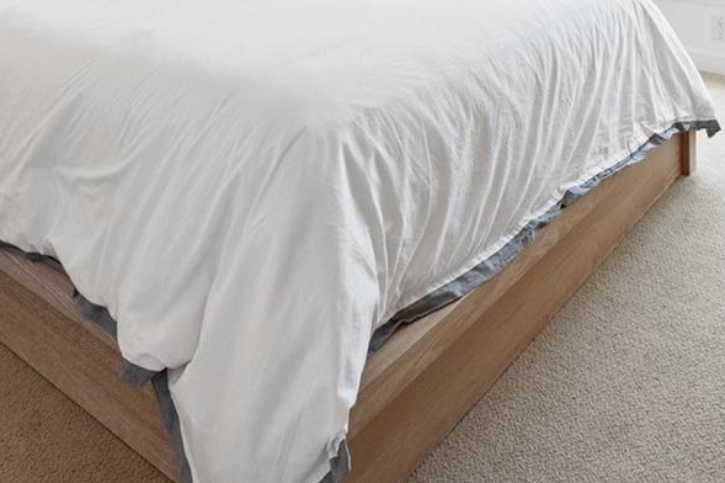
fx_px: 765
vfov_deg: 29.1
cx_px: 278
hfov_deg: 50.3
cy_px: -126
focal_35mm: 38
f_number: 8
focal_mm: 14
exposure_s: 1/15
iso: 200
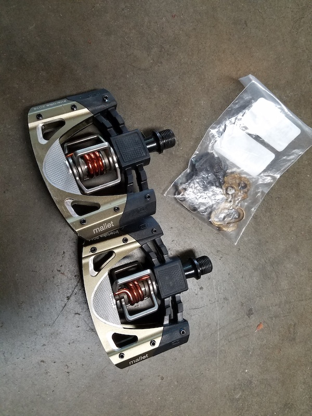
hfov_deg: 53.1
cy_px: 208
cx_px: 156
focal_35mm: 26
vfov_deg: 67.3
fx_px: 312
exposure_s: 1/60
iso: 200
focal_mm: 4.2
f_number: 1.7
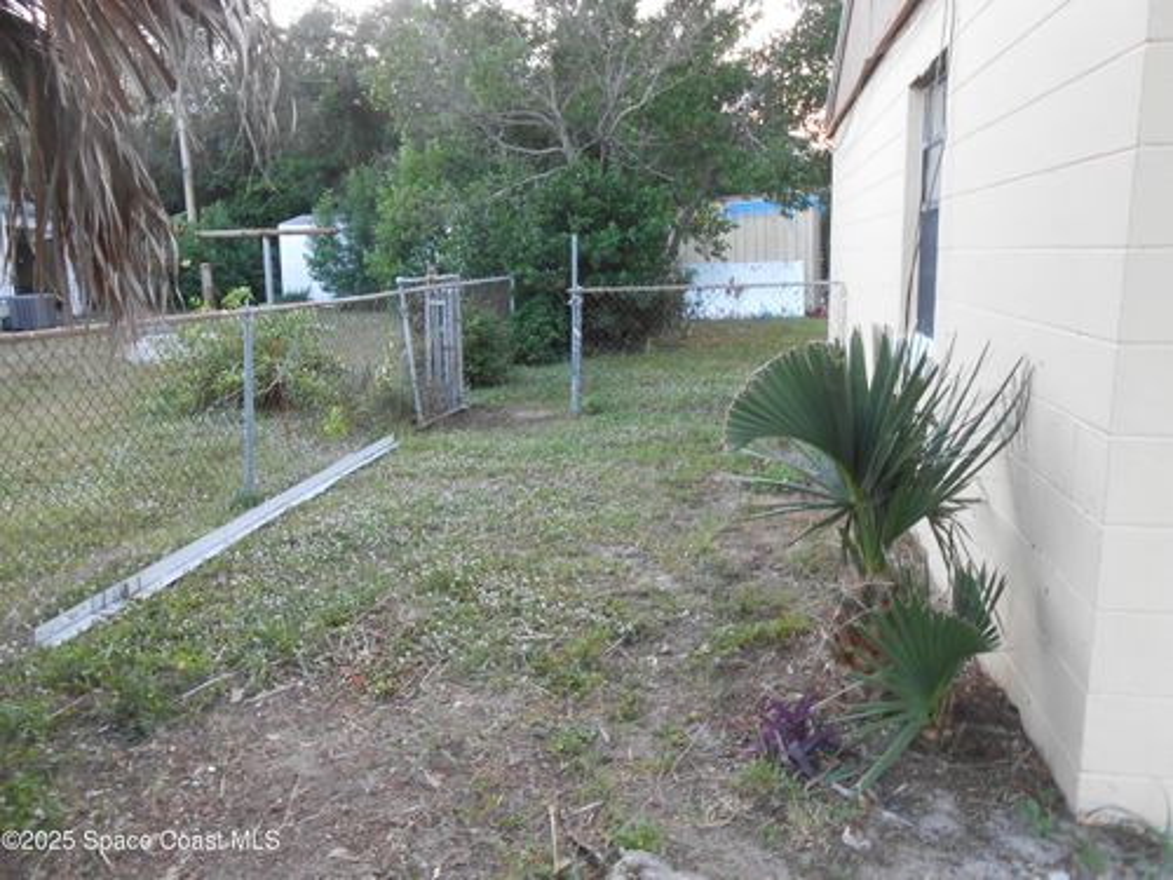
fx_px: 881
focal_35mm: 26
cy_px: 440
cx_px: 586
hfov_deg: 67.3
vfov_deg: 53.1
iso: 200
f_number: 3.5
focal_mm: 4.6
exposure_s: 1/30
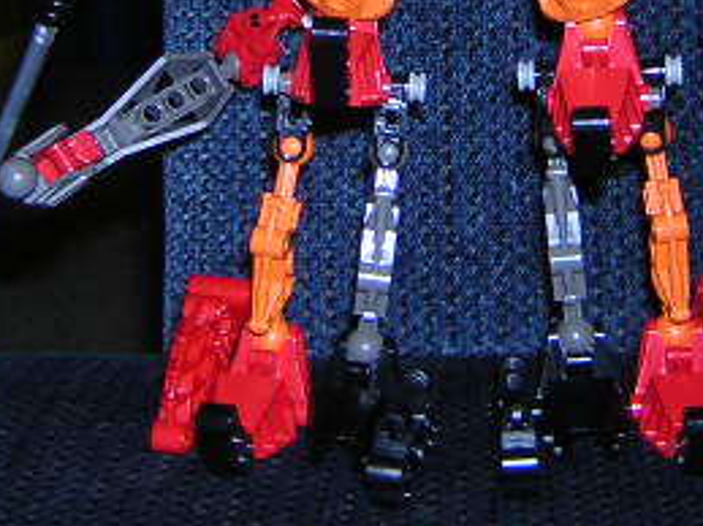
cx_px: 402
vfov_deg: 15.9
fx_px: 1807
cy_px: -117
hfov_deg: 22.0
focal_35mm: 89
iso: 100
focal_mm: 4.7
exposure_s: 1/60.1
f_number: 2.6
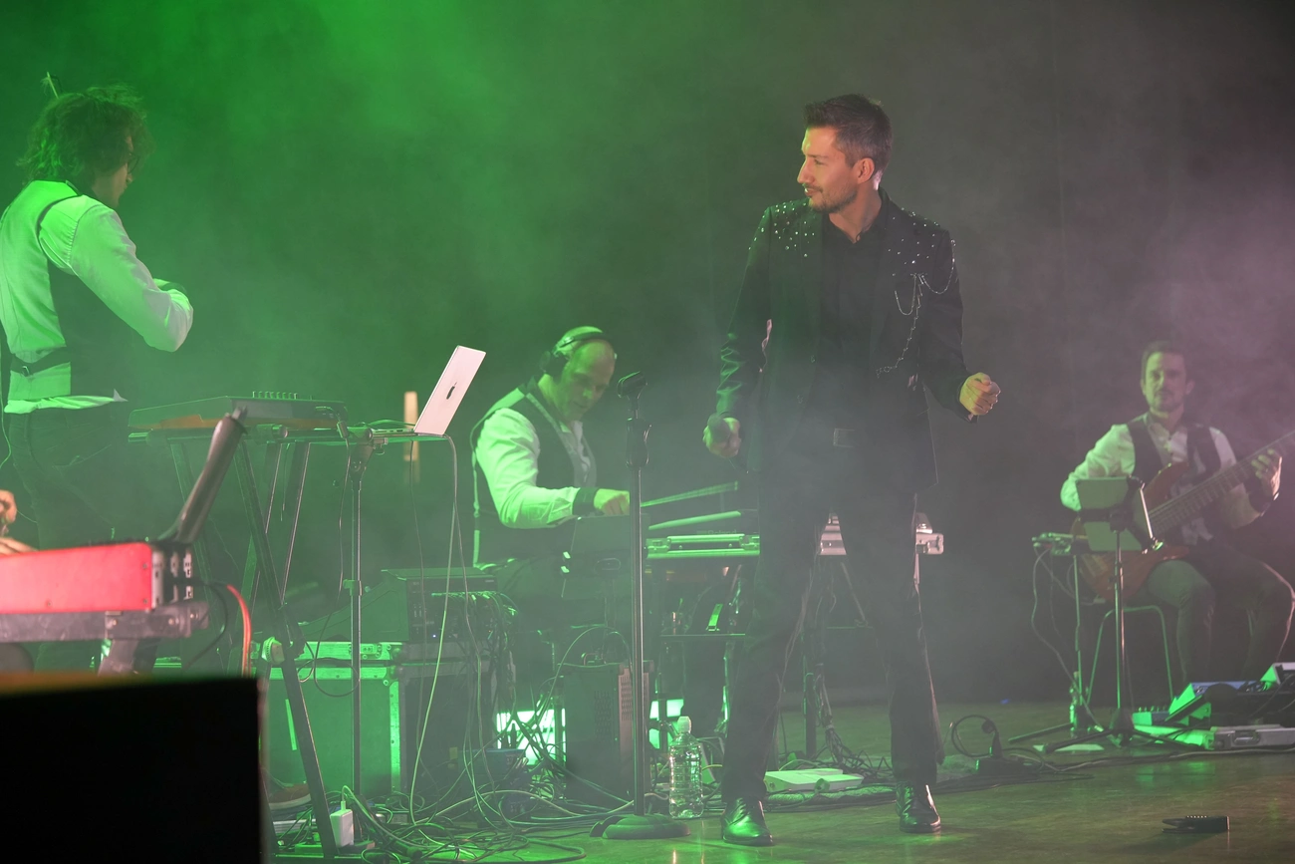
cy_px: 432
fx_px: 3238
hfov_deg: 22.6
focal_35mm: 90
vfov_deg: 15.2
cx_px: 648
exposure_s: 1/160
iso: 2000
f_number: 4
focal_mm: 90
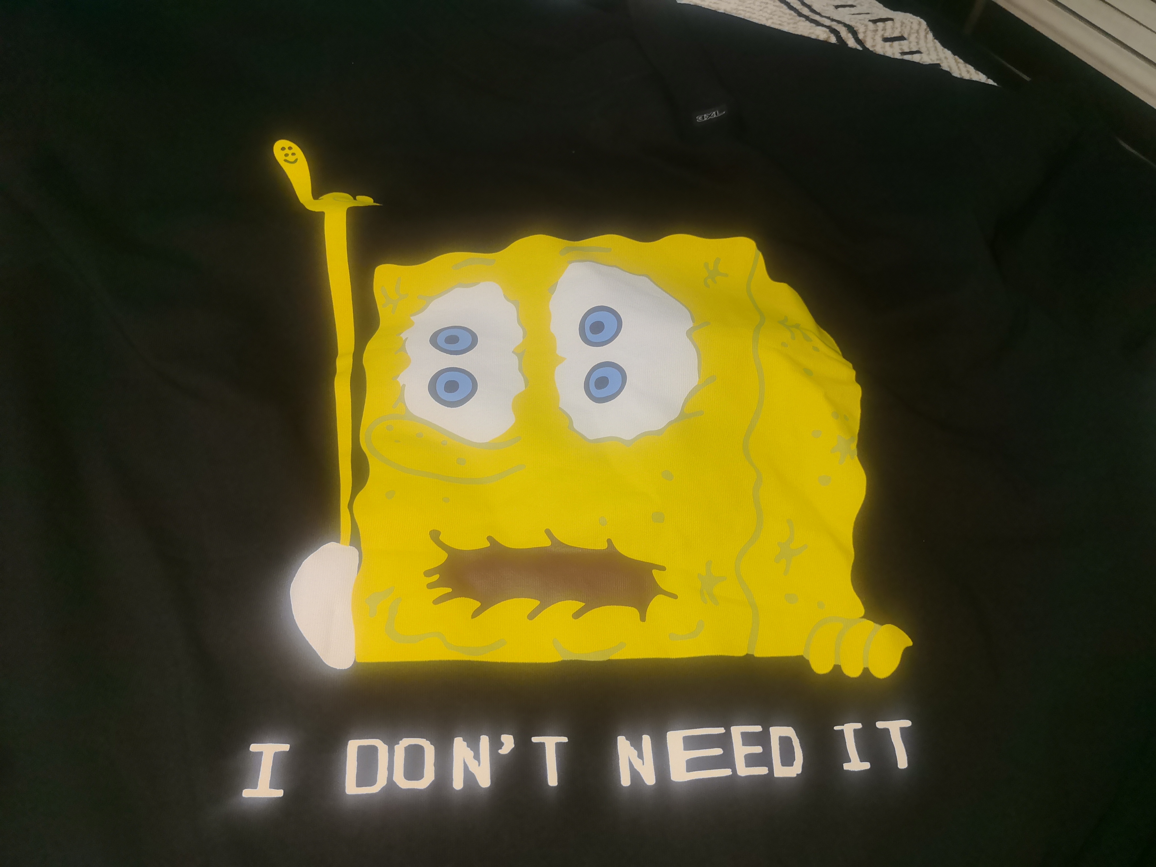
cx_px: 578
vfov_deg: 51.4
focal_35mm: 27
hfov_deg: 65.3
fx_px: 902
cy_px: 434
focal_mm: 5.52
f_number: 1.9
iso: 80
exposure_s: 1/49.4
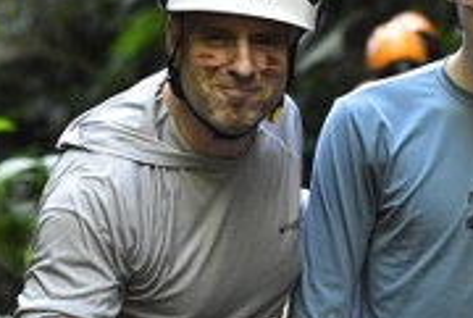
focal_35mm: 266
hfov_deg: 7.6
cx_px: 699
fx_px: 3504
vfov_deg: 5.2
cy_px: 300
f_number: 2.2
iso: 3200
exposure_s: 1/250
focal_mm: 50
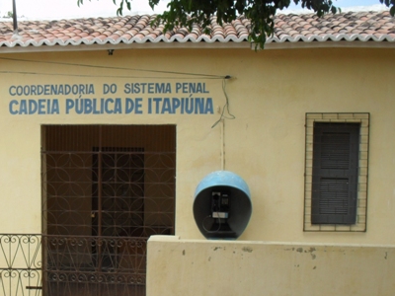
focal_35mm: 56
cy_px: 233
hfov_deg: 34.1
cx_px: 136
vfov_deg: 25.7
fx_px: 639
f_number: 8.4
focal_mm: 6.3
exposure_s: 1/125
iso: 100
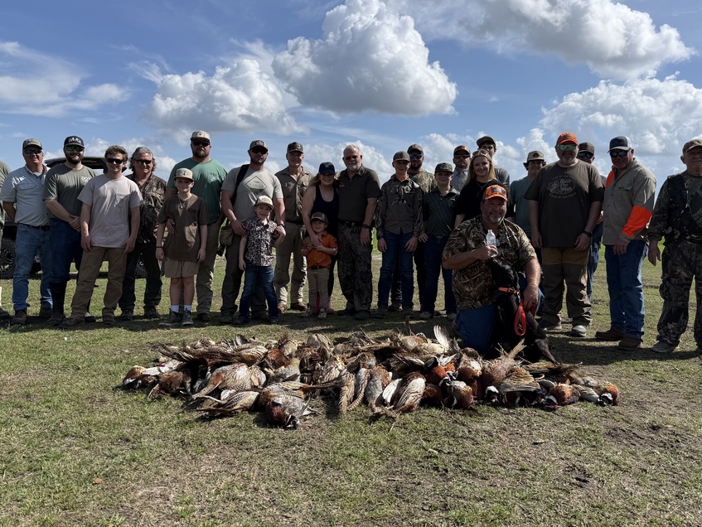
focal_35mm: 29
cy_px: 242
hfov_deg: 61.6
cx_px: 359
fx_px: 588
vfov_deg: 48.2
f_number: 1.78
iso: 80
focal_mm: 6.76
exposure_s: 1/7353
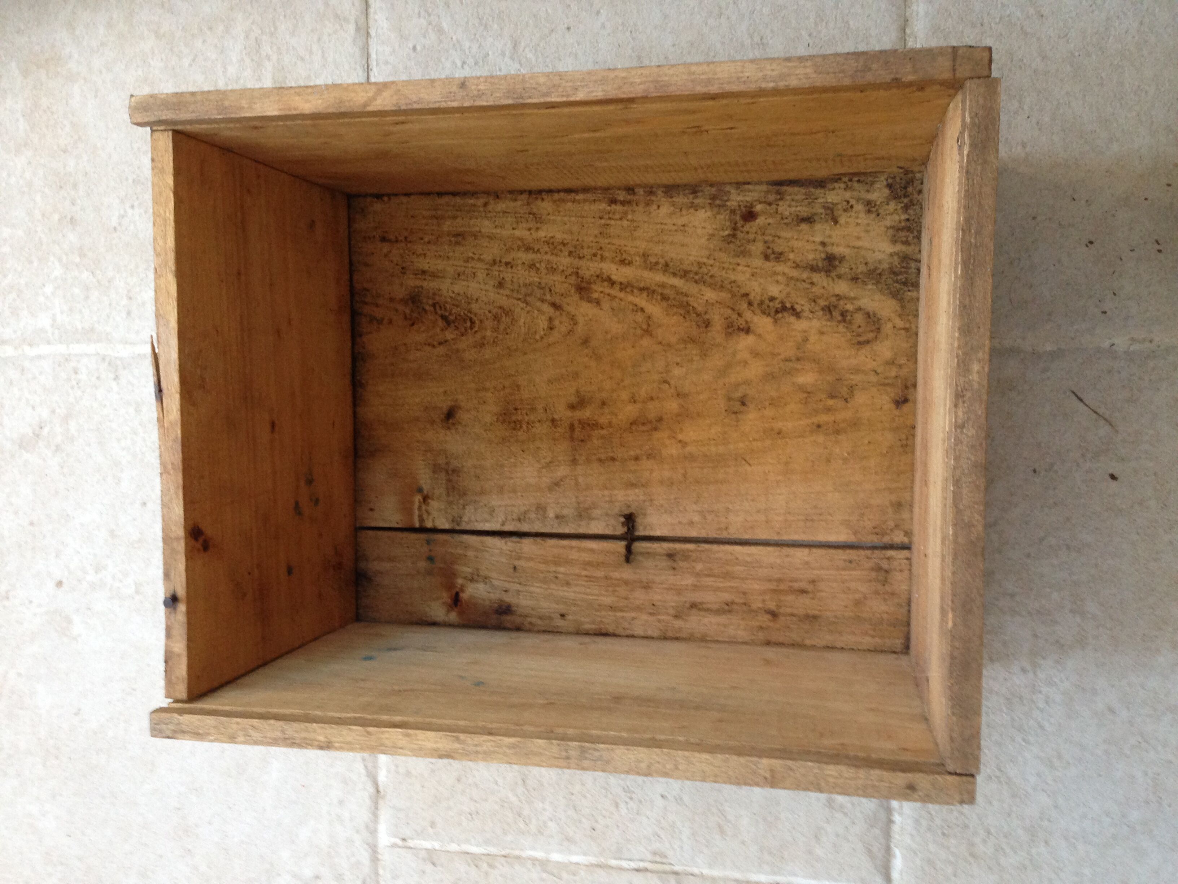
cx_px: 589
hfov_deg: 55.4
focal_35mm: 33
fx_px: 1123
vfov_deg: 42.9
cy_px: 442
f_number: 2.4
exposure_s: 1/20
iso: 160
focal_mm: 4.12
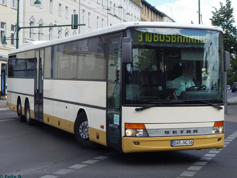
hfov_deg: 42.9
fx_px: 301
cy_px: 89
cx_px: 119
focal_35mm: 44
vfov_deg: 32.9
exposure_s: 1/800
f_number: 3.6
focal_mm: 7.7
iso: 125
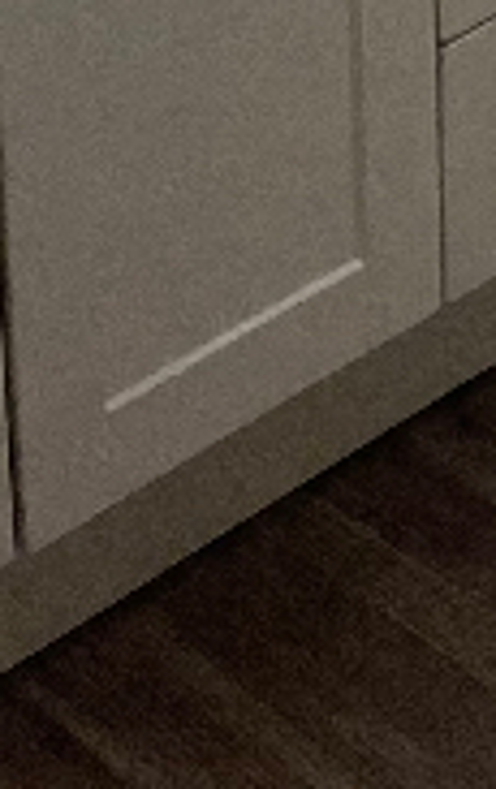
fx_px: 3318
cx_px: 0
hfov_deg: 8.5
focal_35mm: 154
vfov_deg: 11.7
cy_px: -957
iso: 80
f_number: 1.6
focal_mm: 5.1
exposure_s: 1/120
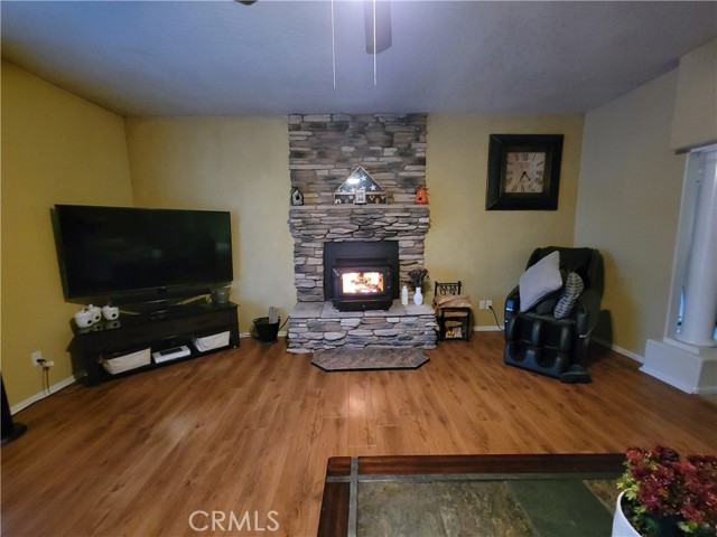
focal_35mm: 13
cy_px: 268
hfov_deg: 106.2
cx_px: 358
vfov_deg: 89.9
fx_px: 269
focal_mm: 2.2
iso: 1000
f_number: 2.2
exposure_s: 1/24
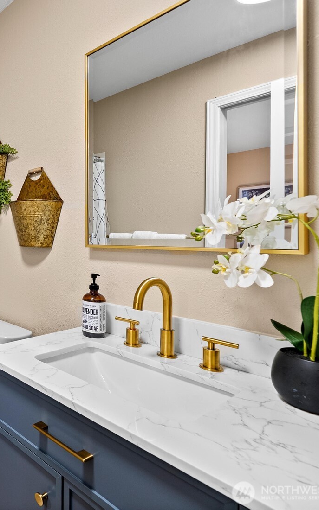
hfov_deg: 41.2
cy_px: 248
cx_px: -49
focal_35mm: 22
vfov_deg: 79.6
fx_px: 306
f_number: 7.1
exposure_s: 1/8
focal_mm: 14
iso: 1000
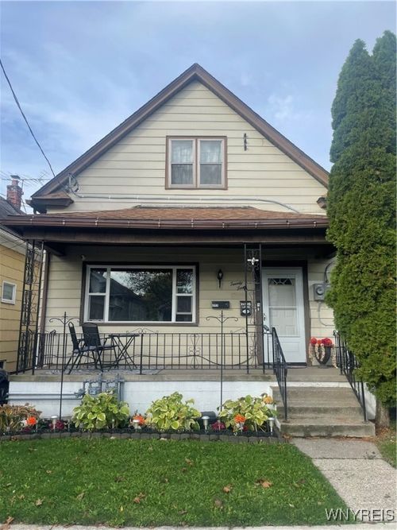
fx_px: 398
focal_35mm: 26
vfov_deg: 67.3
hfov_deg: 53.0
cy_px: 265
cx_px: 198
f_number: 1.6
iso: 32
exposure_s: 1/1742
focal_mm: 4.2
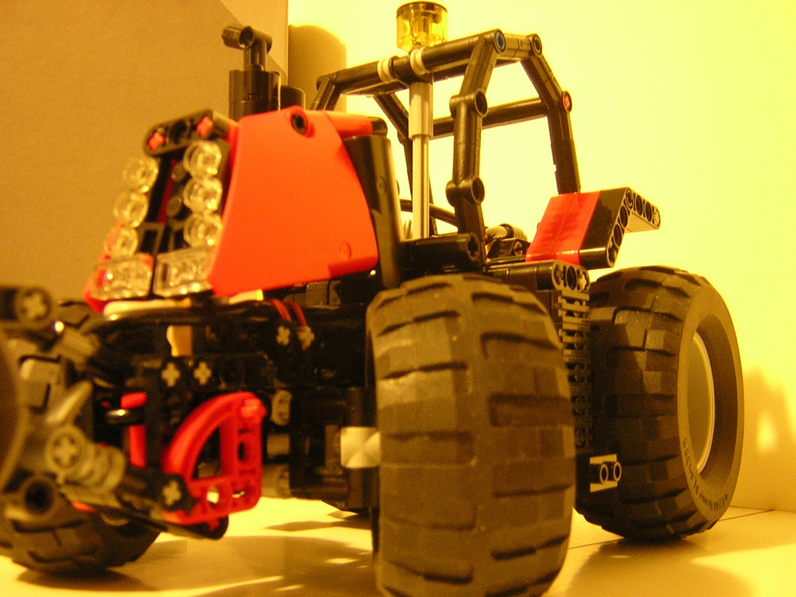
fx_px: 828
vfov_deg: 39.7
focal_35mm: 36
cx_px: 398
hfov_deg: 51.4
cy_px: 298
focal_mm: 4.7
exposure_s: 1/1.8
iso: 400
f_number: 2.6
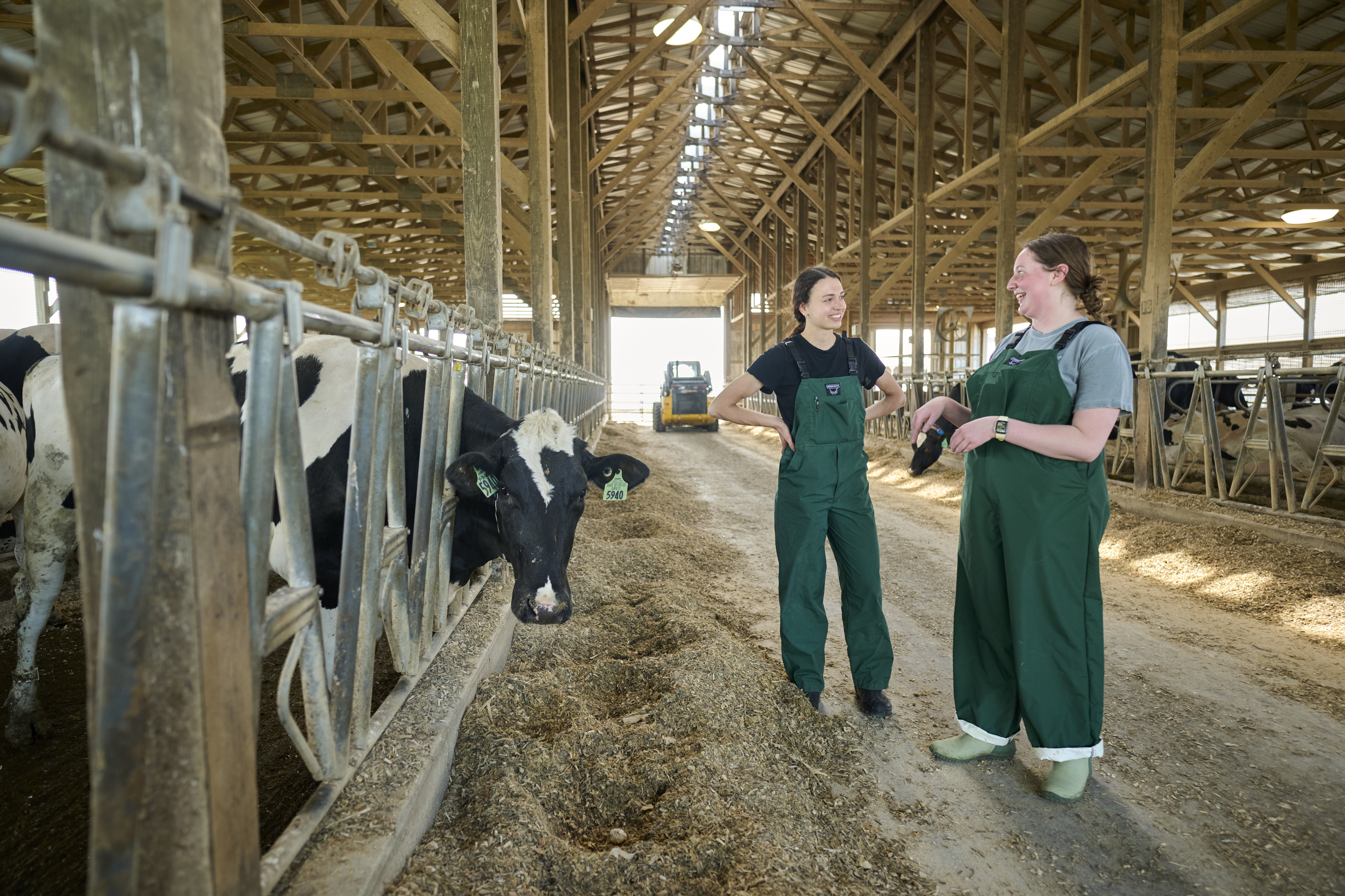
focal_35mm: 20
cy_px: 448
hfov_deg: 84.0
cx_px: 672
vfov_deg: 61.9
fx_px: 747
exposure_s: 1/200
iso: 400
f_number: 2.2
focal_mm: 20
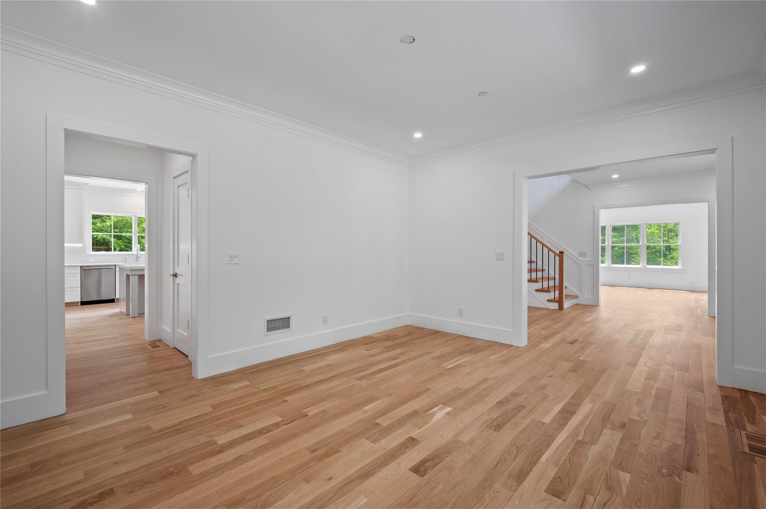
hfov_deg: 98.6
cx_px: 383
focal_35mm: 16
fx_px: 330
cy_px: 254
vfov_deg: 75.4
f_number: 7.1
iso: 200
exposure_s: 1/2.5
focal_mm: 15.5
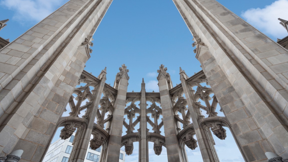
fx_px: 145
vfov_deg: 58.2
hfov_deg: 89.6
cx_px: 144
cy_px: 72
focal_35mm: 19
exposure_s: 1/50
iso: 320
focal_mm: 18
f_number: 8
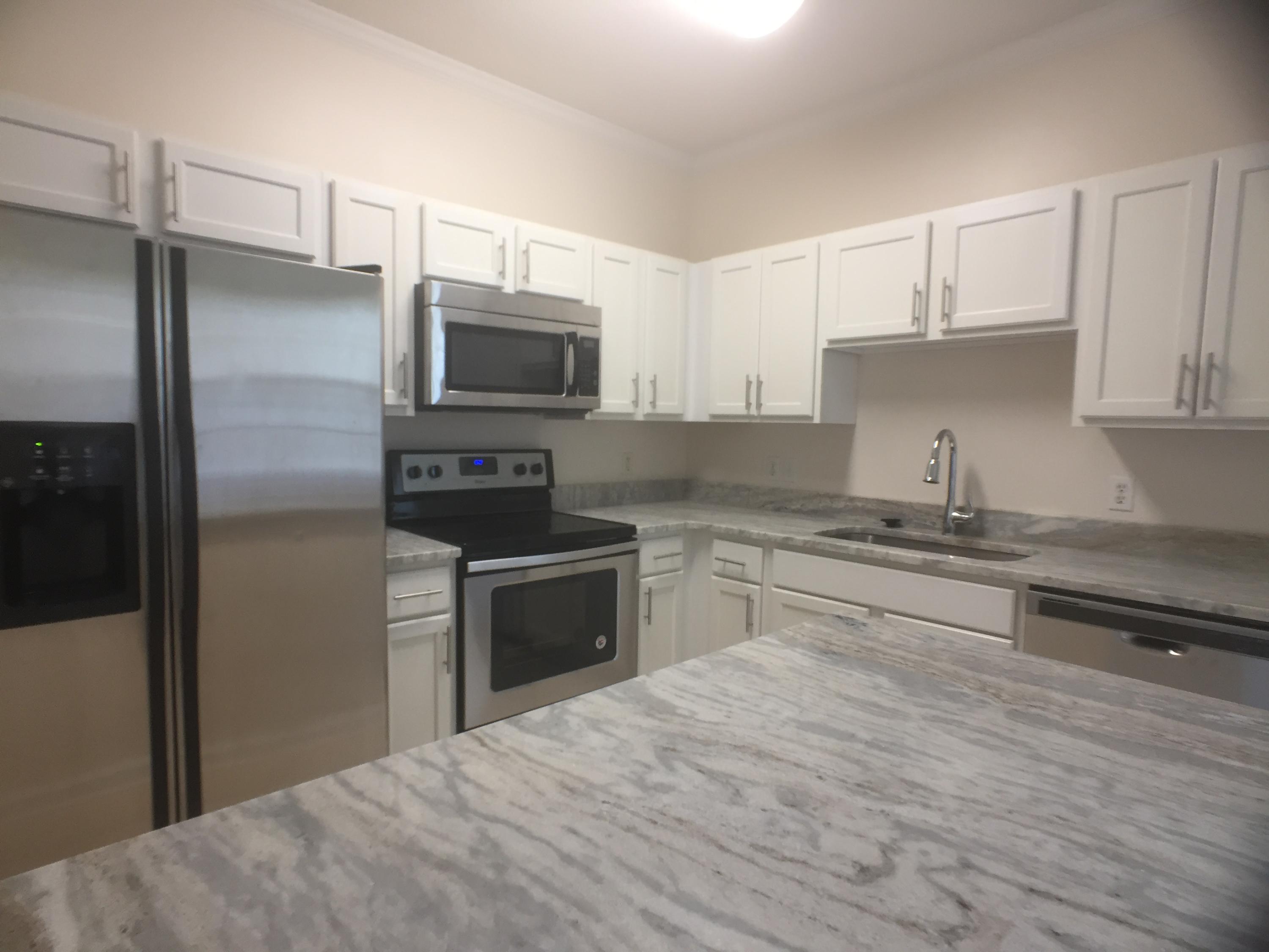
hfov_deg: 61.7
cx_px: 634
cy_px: 476
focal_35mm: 29
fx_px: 1063
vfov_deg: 48.2
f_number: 2.2
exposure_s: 1/40
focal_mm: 4.15
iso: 32
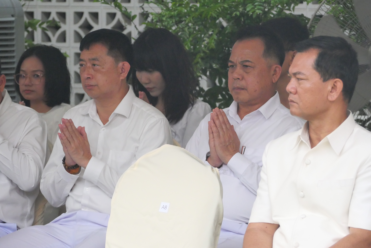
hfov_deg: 6.6
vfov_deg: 4.4
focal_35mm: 311
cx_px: 186
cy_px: 124
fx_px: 3207
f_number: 7.1
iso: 4000
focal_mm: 150
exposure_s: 1/1600
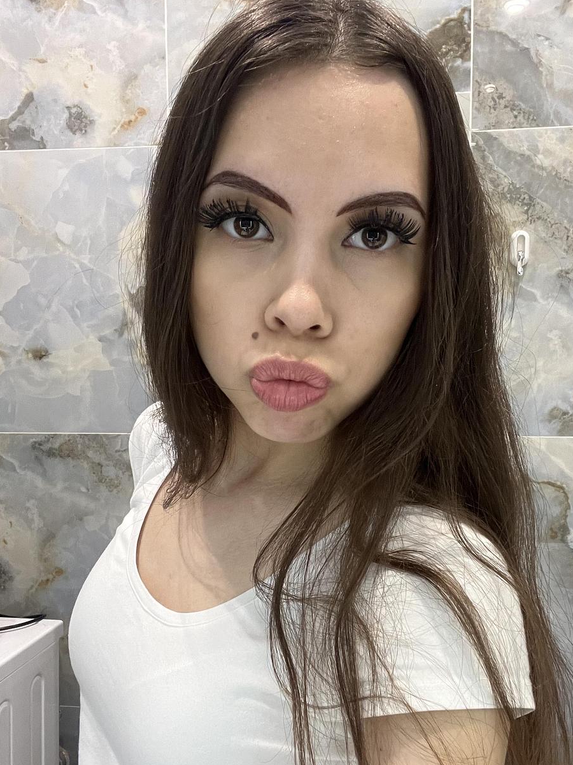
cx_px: 304
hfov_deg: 44.1
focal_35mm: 32
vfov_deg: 56.8
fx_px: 706
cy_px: 405
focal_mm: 2.71
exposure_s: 1/33
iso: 400
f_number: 2.2
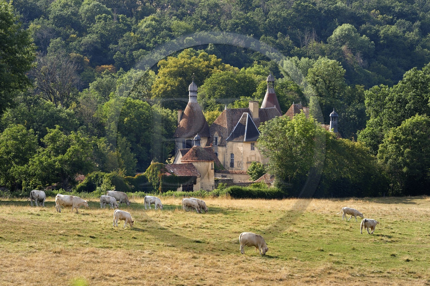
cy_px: 143
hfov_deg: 10.3
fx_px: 2387
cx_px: 215
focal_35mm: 200
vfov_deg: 6.9
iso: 250
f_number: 10
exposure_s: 1/320
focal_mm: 200
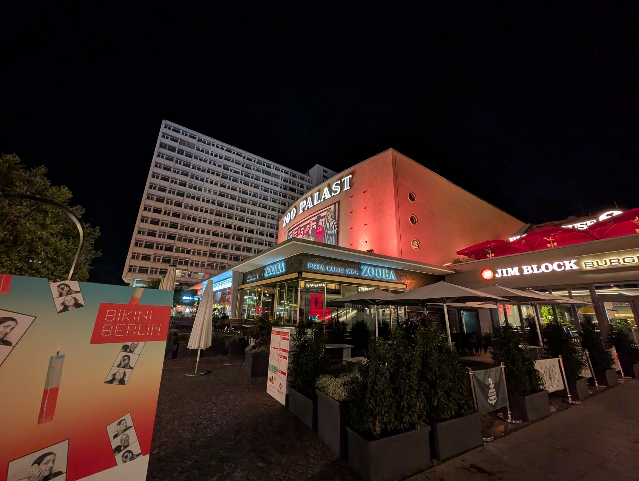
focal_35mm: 12
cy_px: 240
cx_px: 320
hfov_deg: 110.5
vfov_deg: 94.6
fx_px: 222
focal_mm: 2.02
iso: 146
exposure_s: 1/25
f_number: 1.7
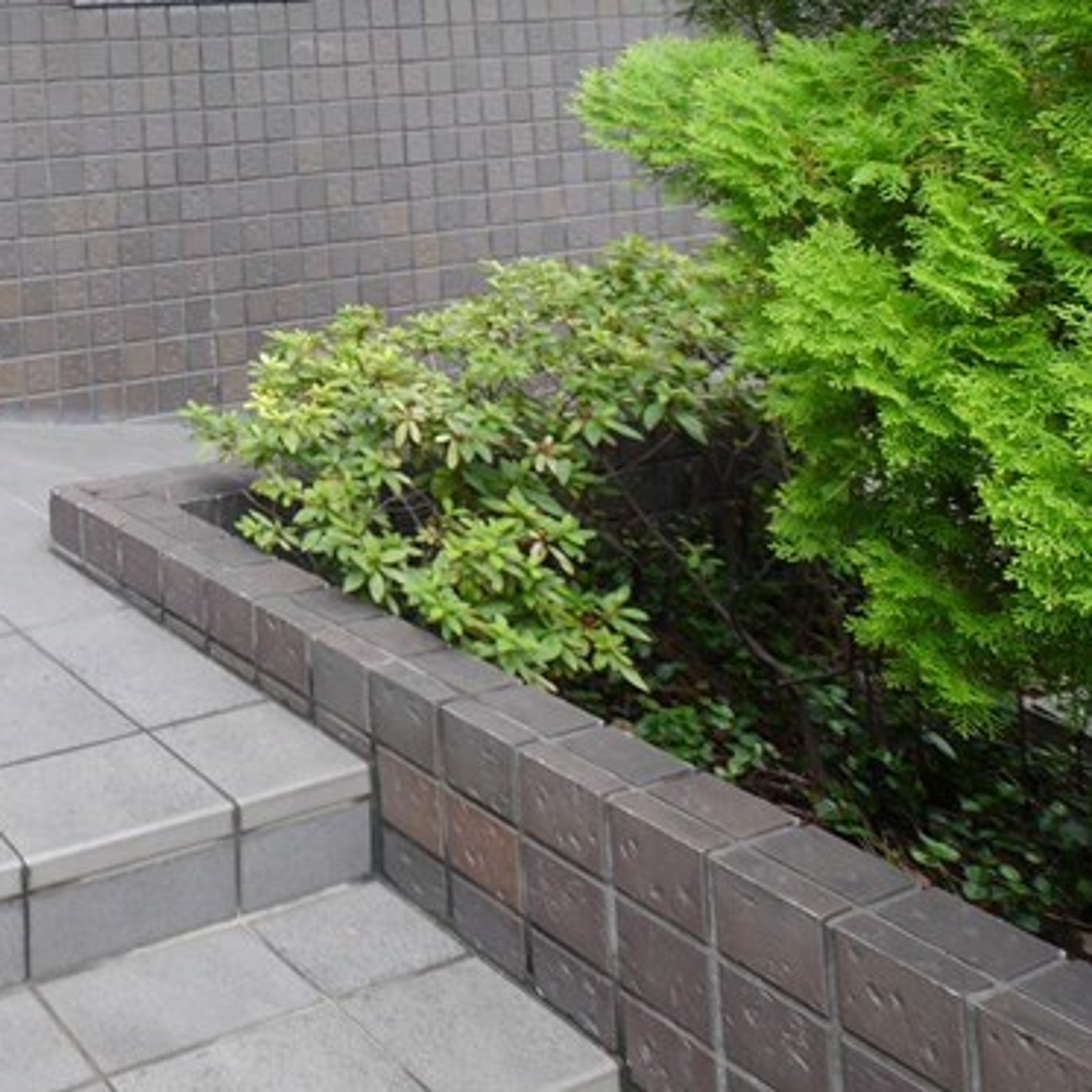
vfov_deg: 41.9
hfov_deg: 34.0
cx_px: -343
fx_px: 1213
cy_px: -6
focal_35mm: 34
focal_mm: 7
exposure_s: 1/60
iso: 160
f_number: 4
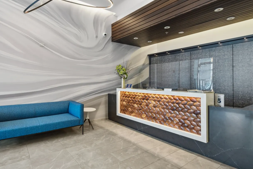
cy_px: 90
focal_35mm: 20
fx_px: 141
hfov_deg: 83.2
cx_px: 105
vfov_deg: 61.9
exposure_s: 1/2.5
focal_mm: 15
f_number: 10
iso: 100
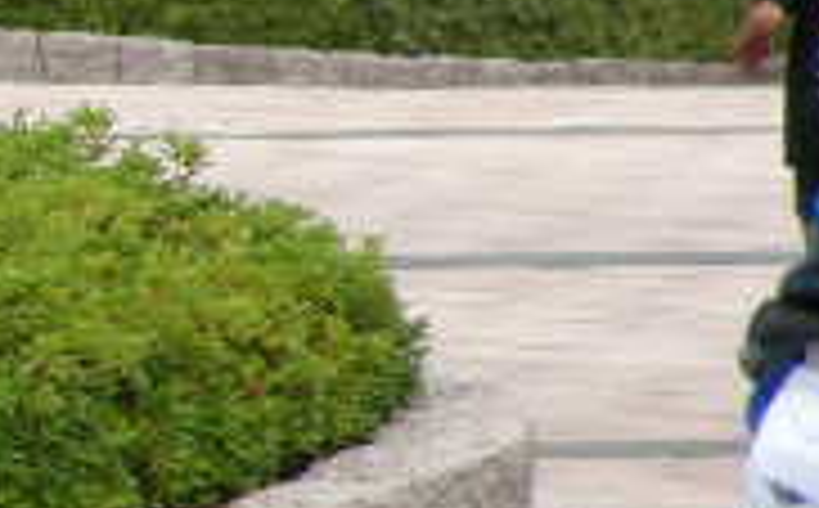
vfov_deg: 0.9
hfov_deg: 1.5
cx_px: -526
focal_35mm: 1420
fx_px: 31636
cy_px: 360
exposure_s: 1/242
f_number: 4
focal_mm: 63.3
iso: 50
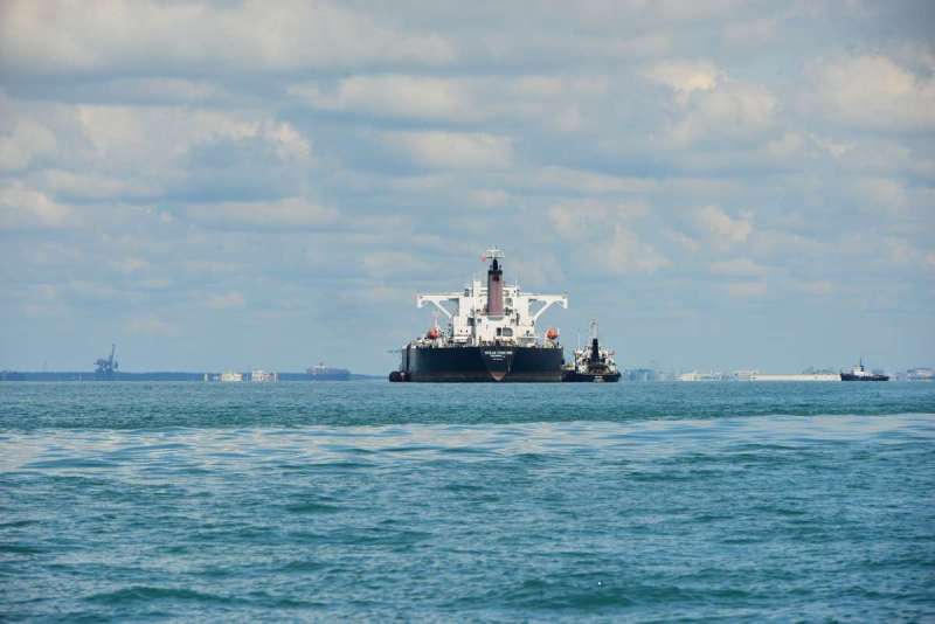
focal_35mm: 200
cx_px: 468
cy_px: 312
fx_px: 5196
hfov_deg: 10.3
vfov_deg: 6.9
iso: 100
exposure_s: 1/320
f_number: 9
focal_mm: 200
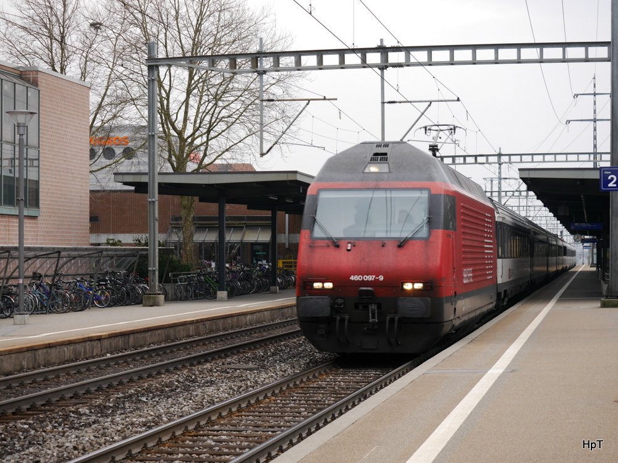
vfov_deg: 16.4
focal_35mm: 90
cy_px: 232
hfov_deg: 21.8
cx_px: 309
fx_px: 1607
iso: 160
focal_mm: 45
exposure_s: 1/250
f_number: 5
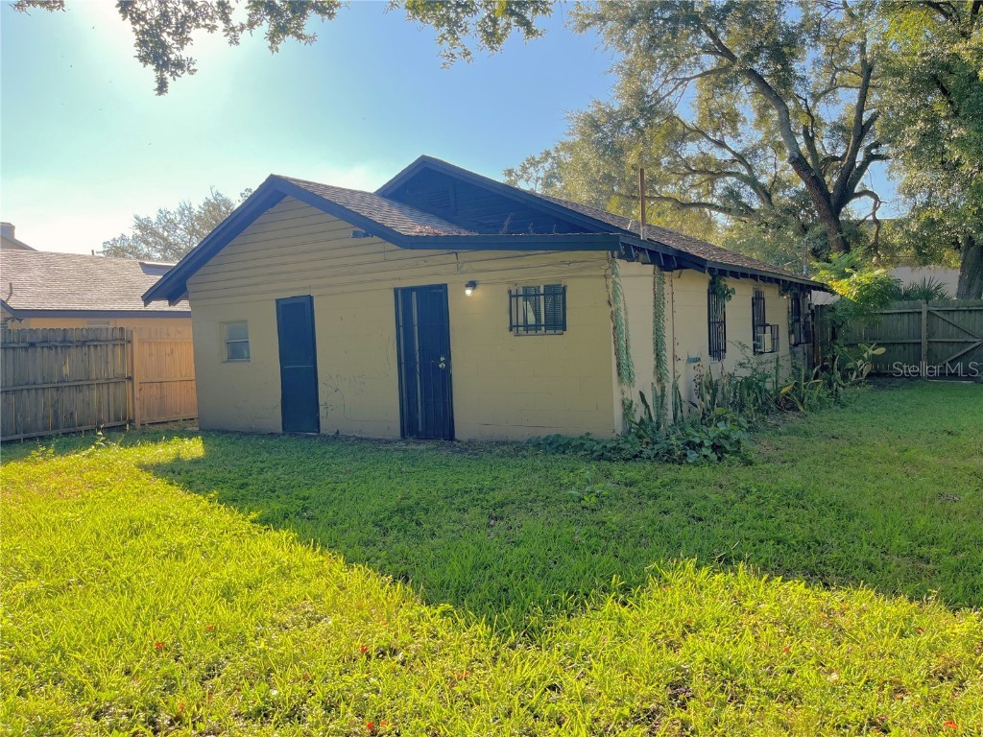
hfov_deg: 67.3
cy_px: 368
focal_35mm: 26
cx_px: 492
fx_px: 738
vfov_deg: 53.1
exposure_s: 1/983
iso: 50
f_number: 1.6
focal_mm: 5.1
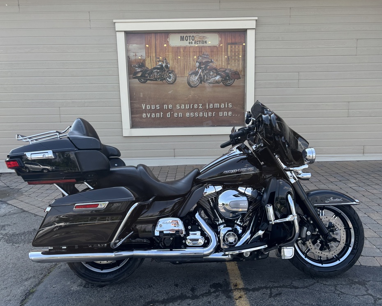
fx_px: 316
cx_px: 197
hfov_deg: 62.2
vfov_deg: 51.5
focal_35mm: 28
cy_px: 148
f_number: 1.6
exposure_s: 1/811
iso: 50
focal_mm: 5.96
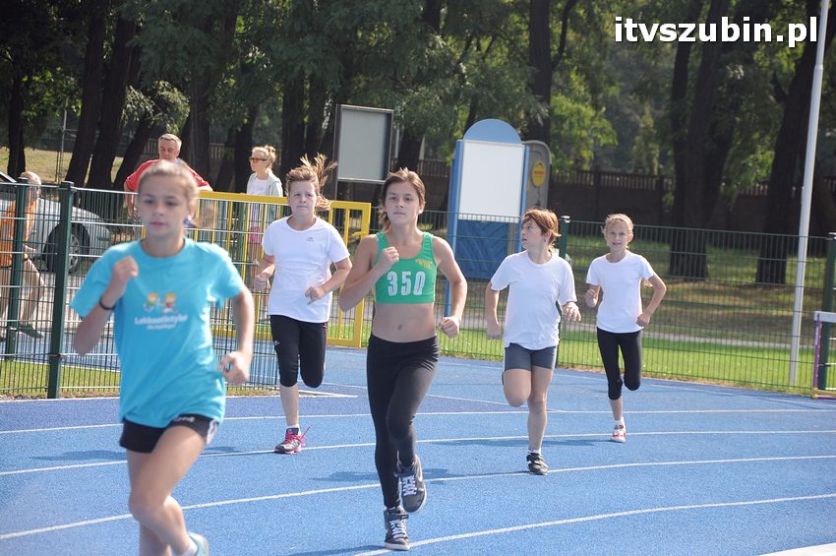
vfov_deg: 8.7
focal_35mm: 158
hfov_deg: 13.1
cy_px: 278
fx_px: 3654
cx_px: 418
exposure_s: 1/640
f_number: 6.3
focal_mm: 105
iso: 400
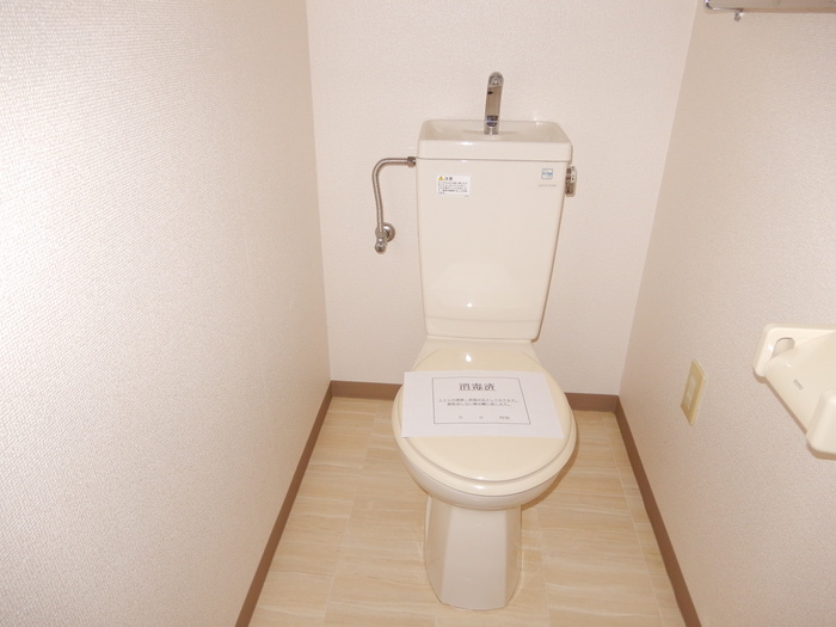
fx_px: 580
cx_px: 418
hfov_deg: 71.6
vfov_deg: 56.8
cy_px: 314
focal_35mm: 24
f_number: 3.4
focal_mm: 4.3
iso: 200
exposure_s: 1/30
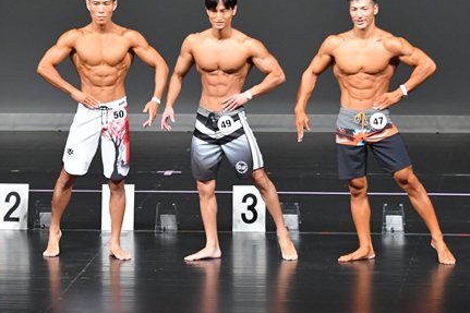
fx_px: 4293
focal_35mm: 329
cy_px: 103
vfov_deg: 4.2
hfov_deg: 6.3
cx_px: 99
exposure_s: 1/400
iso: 4000
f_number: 5.6
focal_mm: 122
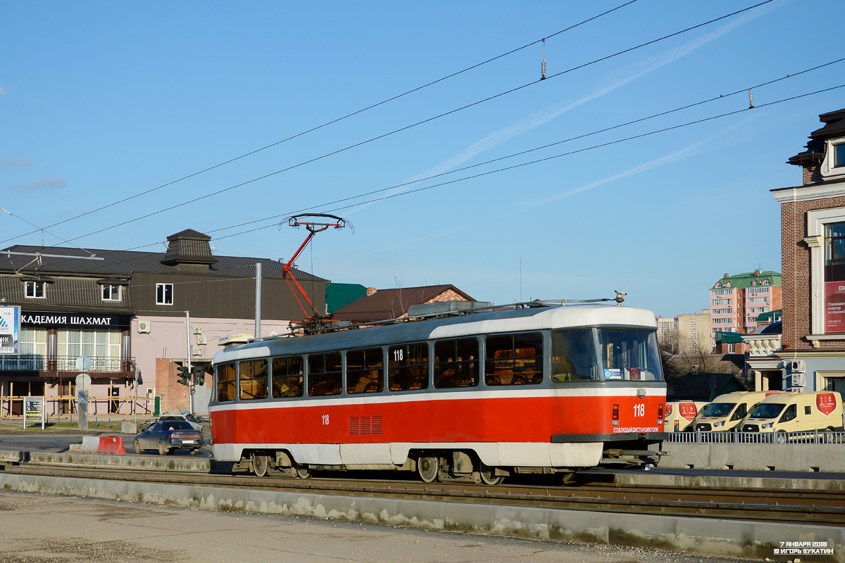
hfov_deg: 38.9
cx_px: 422
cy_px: 282
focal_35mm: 51
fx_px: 1197
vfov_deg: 26.5
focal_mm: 34
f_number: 6.3
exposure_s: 1/640
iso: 100
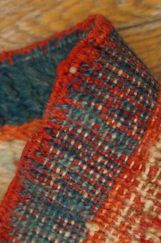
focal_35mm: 52
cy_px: 104
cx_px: 99
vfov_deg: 38.2
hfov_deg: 25.9
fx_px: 349
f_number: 4
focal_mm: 19
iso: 1000
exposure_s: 1/60
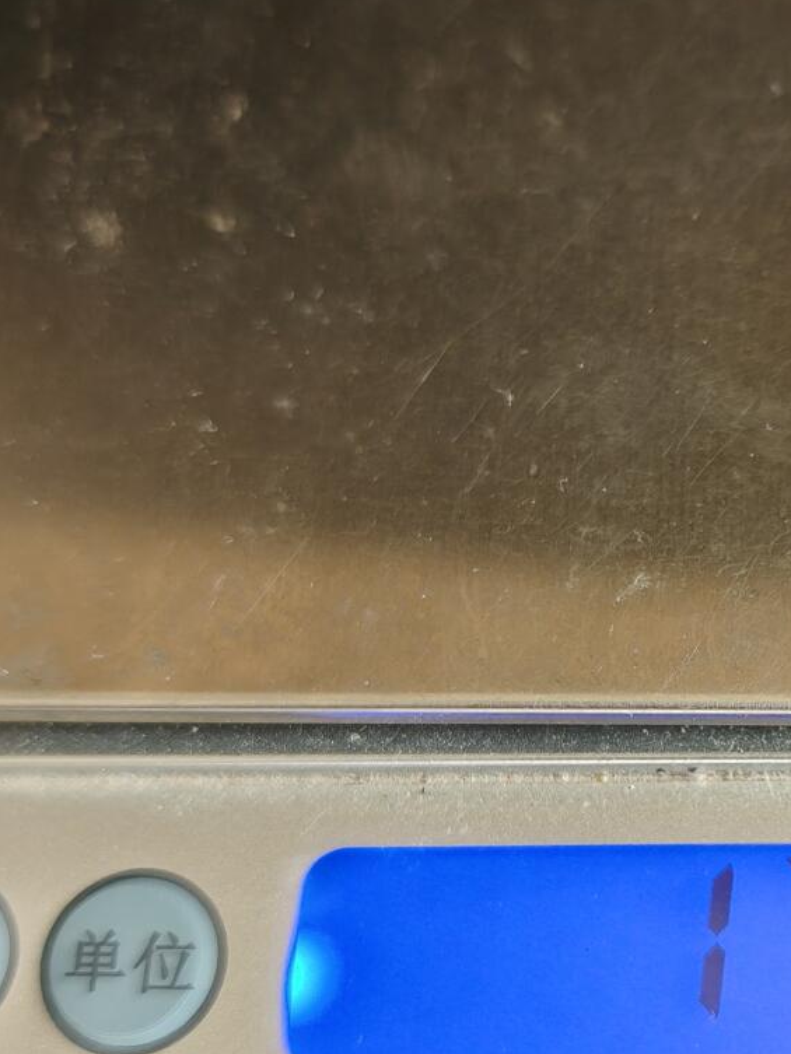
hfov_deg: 25.7
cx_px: 718
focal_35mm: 55
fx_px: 1675
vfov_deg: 34.7
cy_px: 683
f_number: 1.6
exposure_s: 1/105
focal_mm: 6.06
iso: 250
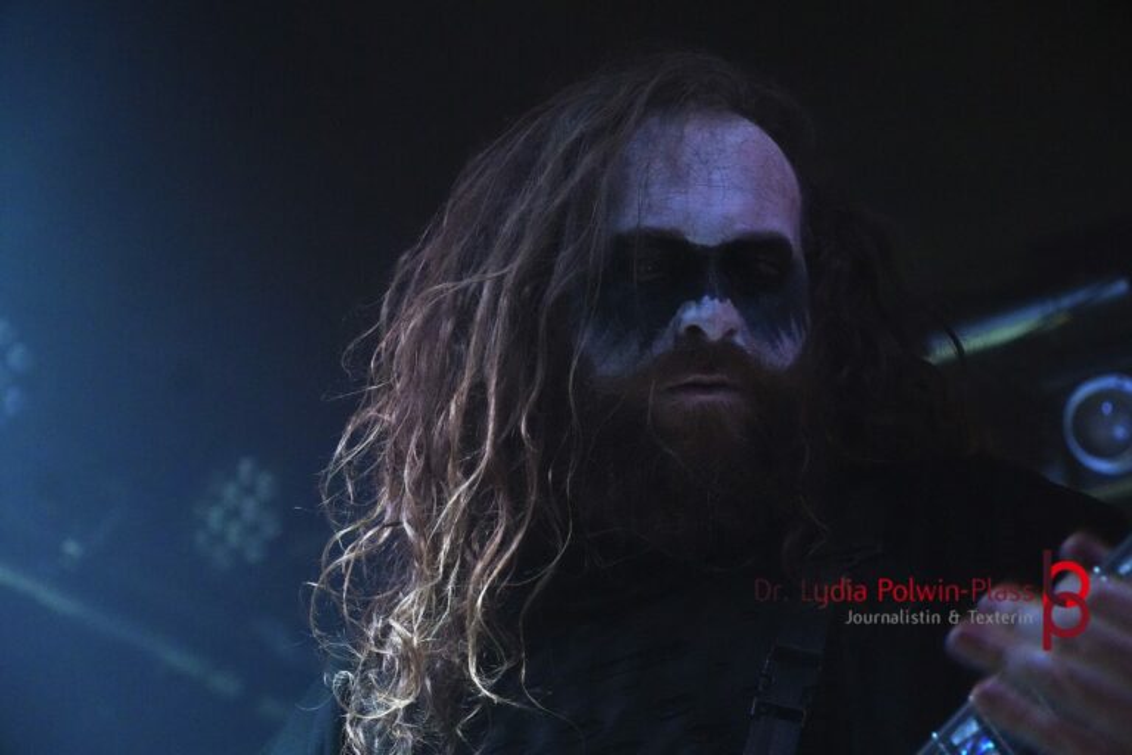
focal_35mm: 96
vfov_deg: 14.3
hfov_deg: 21.2
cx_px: 566
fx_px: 3018
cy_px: 378
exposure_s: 1/100
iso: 5000
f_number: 5
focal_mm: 64
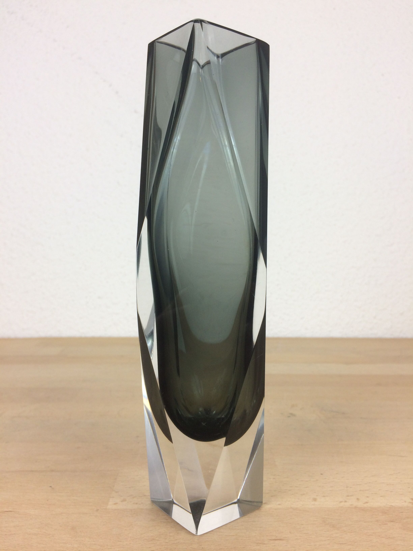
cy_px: 276
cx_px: 206
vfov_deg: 61.7
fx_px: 461
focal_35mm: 29
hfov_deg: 48.2
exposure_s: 1/100
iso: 64
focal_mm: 4.15
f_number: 2.2
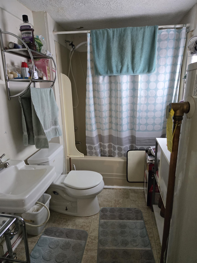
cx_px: 98
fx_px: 175
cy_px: 132
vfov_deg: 73.9
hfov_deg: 58.9
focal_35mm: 23
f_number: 1.8
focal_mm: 5.4
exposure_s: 1/120
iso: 1000
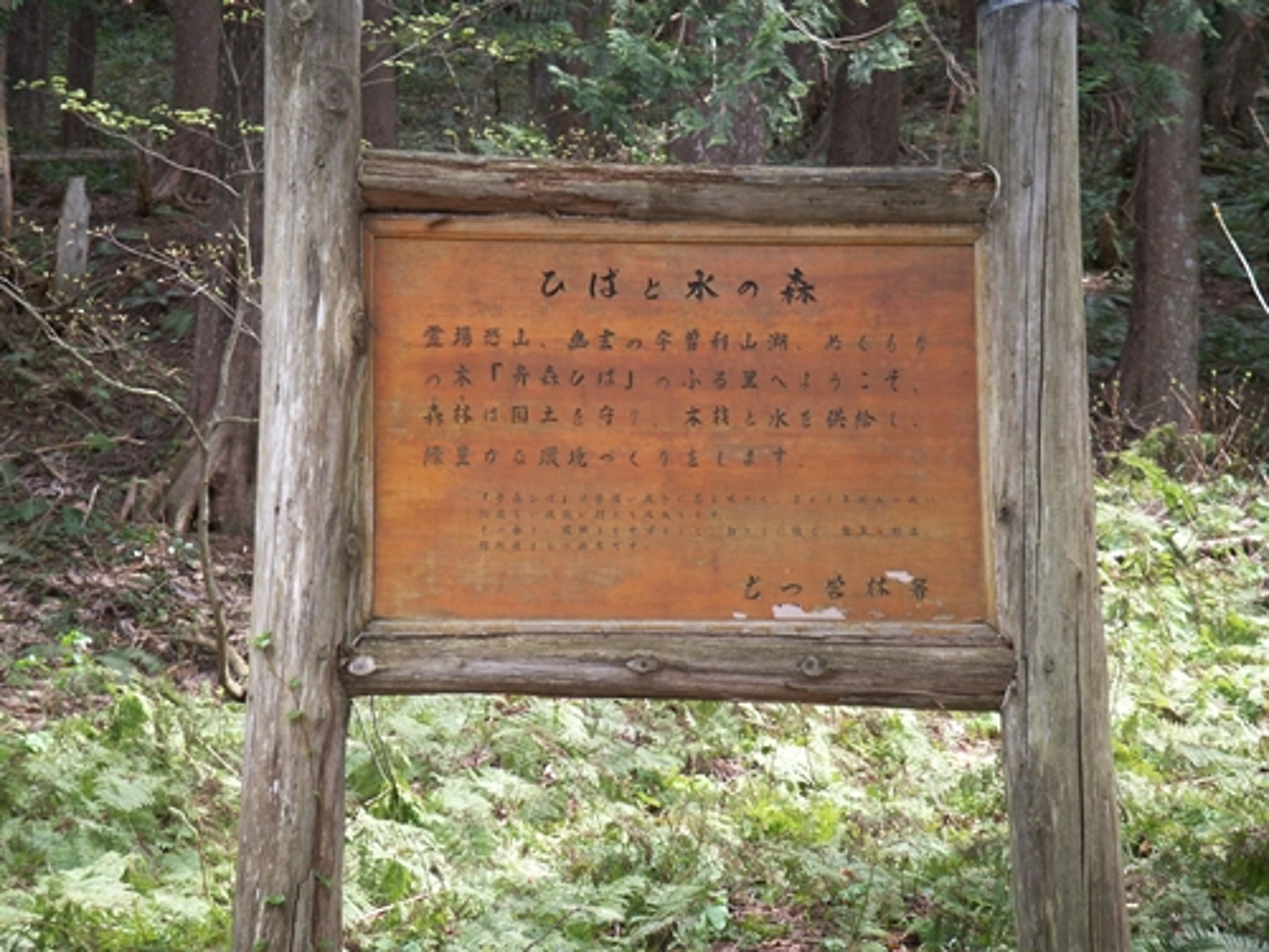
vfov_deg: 13.3
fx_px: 4069
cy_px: 476
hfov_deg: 17.7
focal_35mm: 111
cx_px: 634
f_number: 3.8
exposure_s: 1/40
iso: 64
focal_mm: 23.1
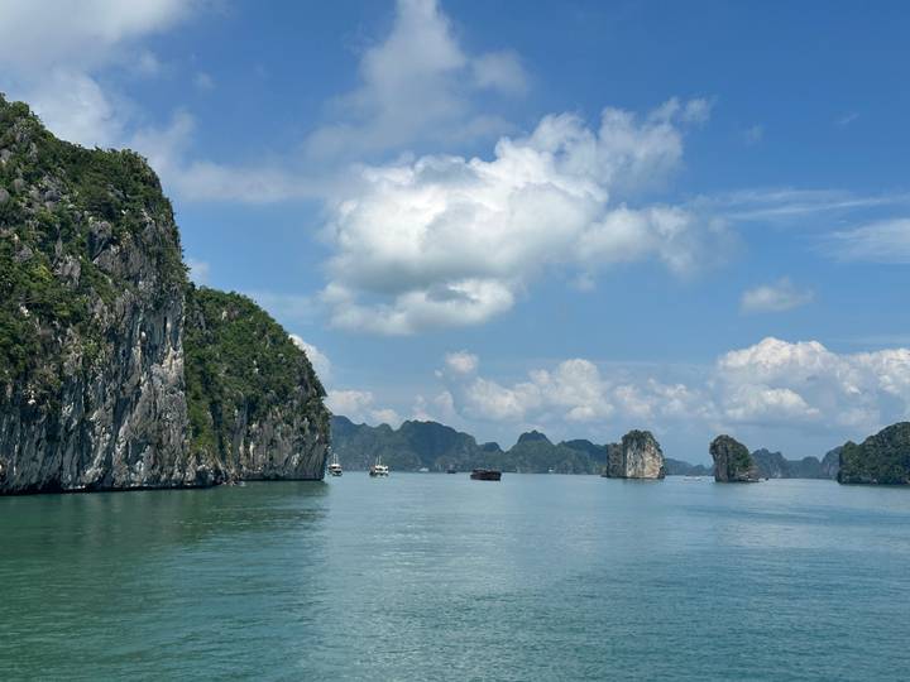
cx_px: 455
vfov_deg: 30.3
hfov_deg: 39.7
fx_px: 1262
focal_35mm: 48
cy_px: 341
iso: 64
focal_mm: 6.86
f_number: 1.78
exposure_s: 1/7092
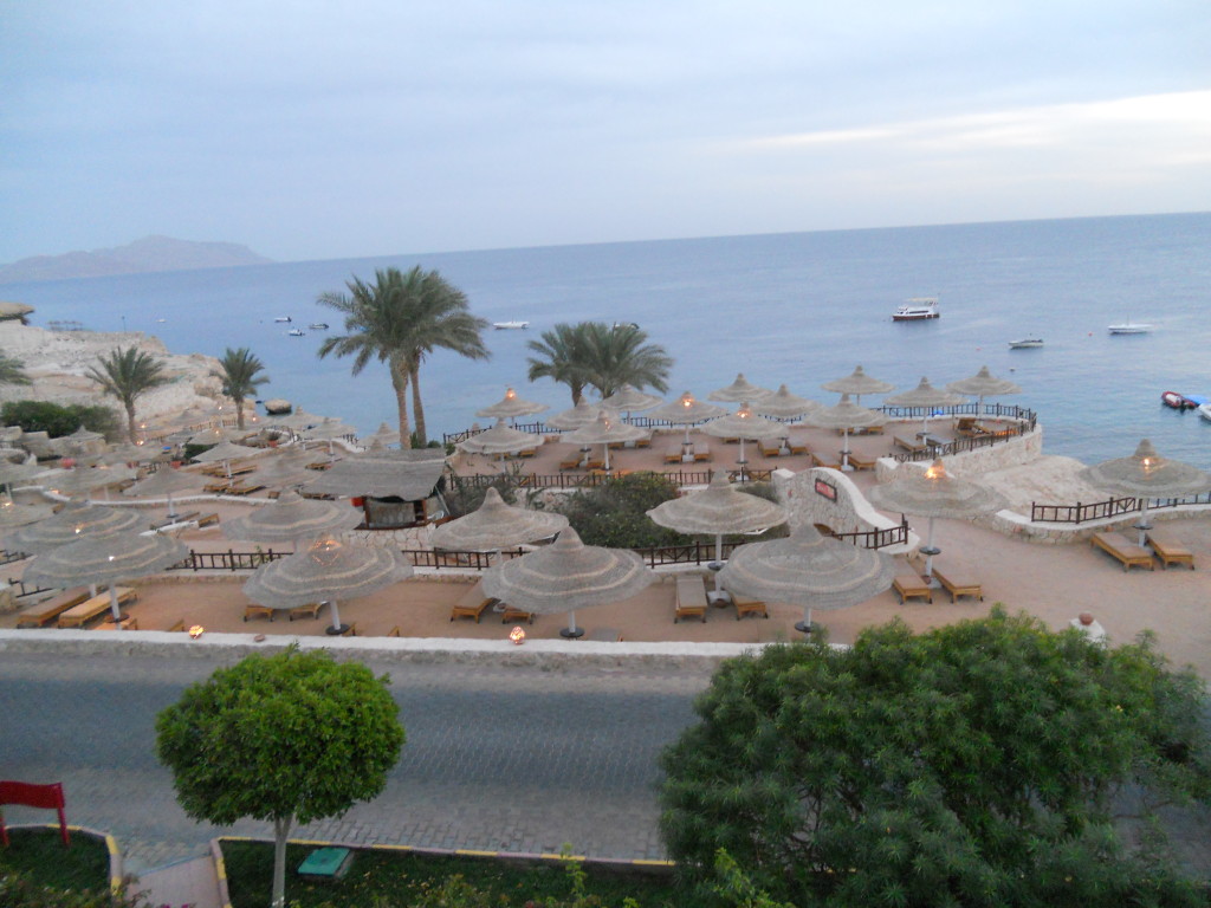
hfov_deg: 65.3
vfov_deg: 51.4
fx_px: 945
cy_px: 454
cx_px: 606
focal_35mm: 27
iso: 400
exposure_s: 1/13
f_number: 3.2
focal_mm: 4.9
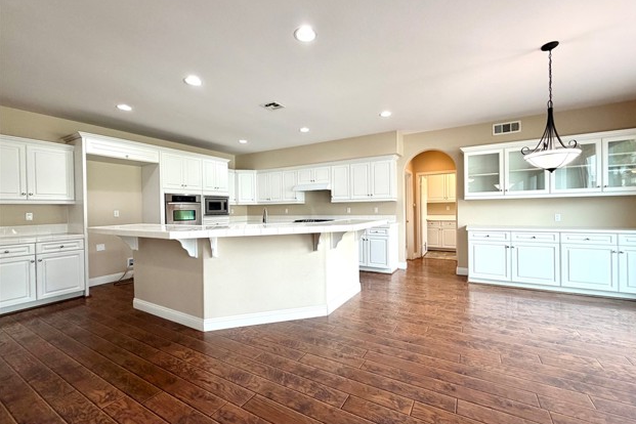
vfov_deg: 77.3
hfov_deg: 100.4
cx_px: 327
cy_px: 210
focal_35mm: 15
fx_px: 265
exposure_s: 1/120
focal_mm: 2.22
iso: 160
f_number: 2.2
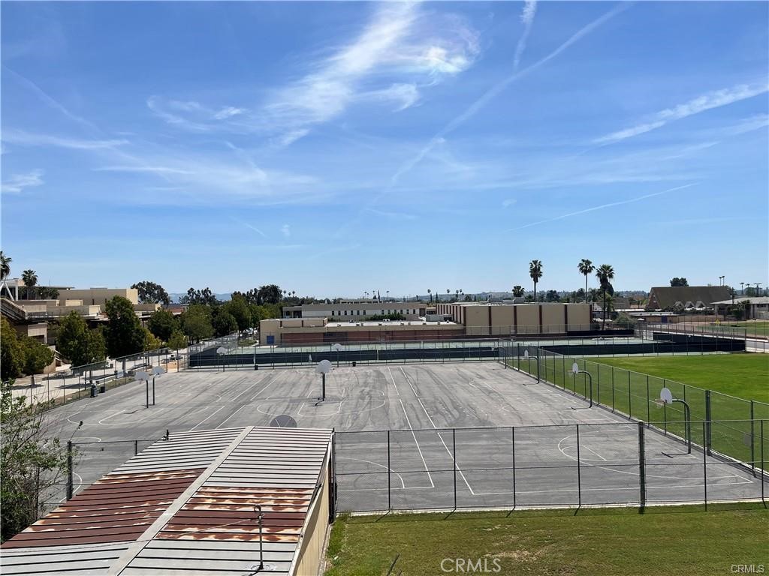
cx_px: 384
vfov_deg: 53.1
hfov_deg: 67.3
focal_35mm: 26
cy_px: 288
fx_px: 578
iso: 50
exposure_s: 1/6494
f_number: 1.6
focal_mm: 5.1
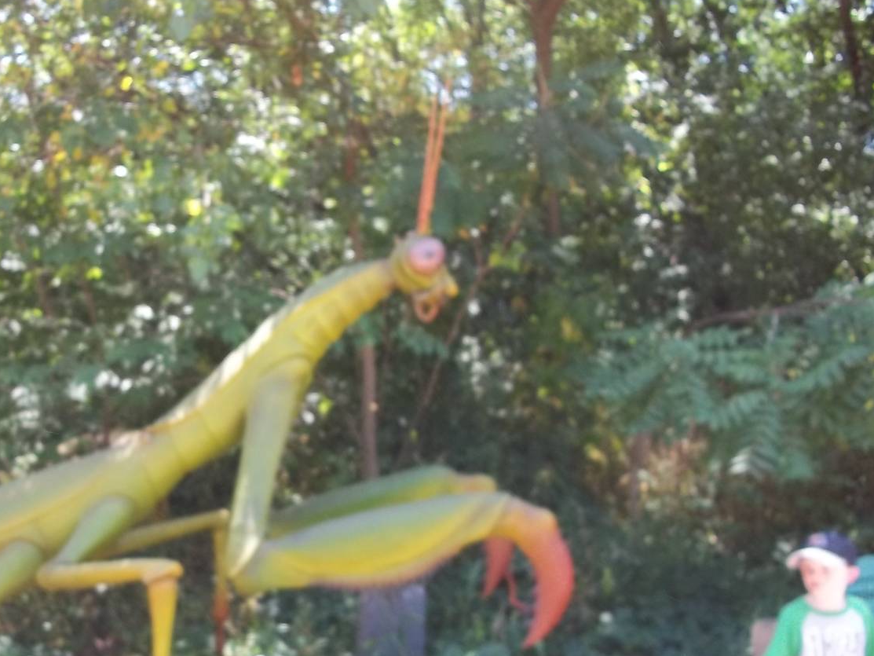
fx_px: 1162
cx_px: 272
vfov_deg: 31.3
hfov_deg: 40.6
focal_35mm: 46
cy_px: 438
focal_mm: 5.7
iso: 80
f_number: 2.9
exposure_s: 1/125
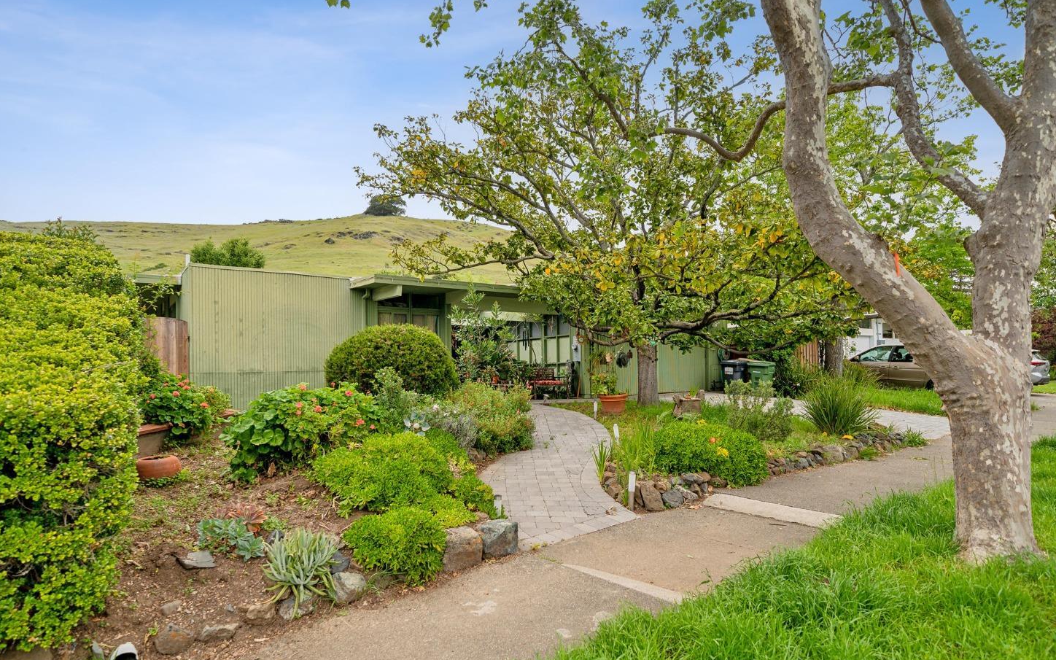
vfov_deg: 62.1
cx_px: 519
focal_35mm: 19
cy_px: 361
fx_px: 547
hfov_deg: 88.0
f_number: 4
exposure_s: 1/125
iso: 100
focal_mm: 18
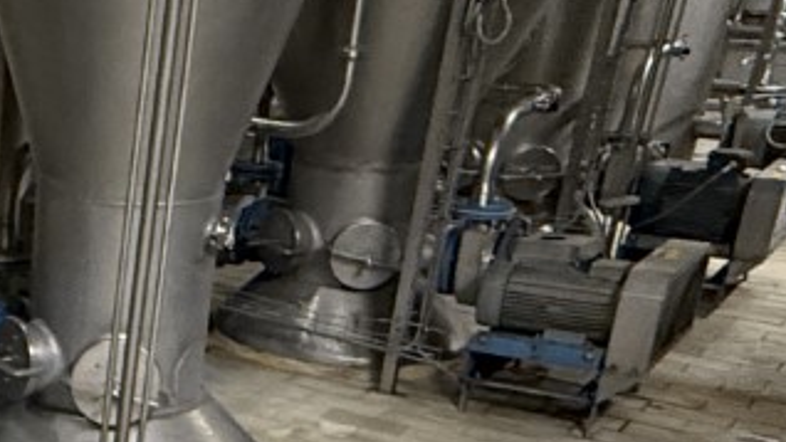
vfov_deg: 16.6
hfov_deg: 26.8
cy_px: 565
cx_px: -175
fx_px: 1438
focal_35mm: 69
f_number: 2.2
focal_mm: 2.22
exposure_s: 1/50
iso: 400
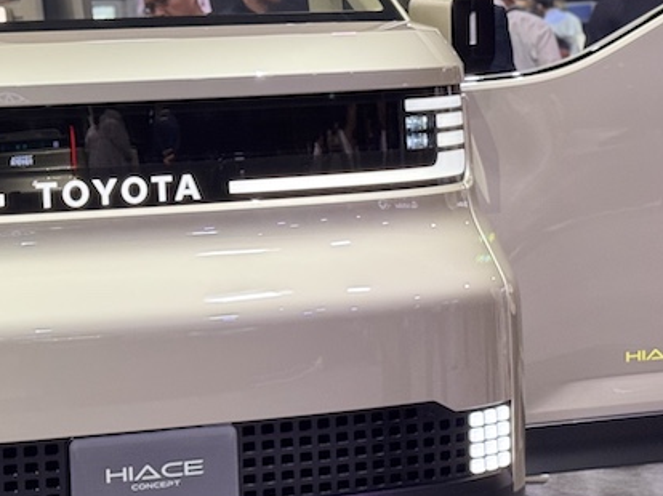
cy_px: 195
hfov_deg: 16.8
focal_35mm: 116
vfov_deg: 12.8
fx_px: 2220
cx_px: 119
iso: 80
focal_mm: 6.76
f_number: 1.78
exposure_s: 1/120
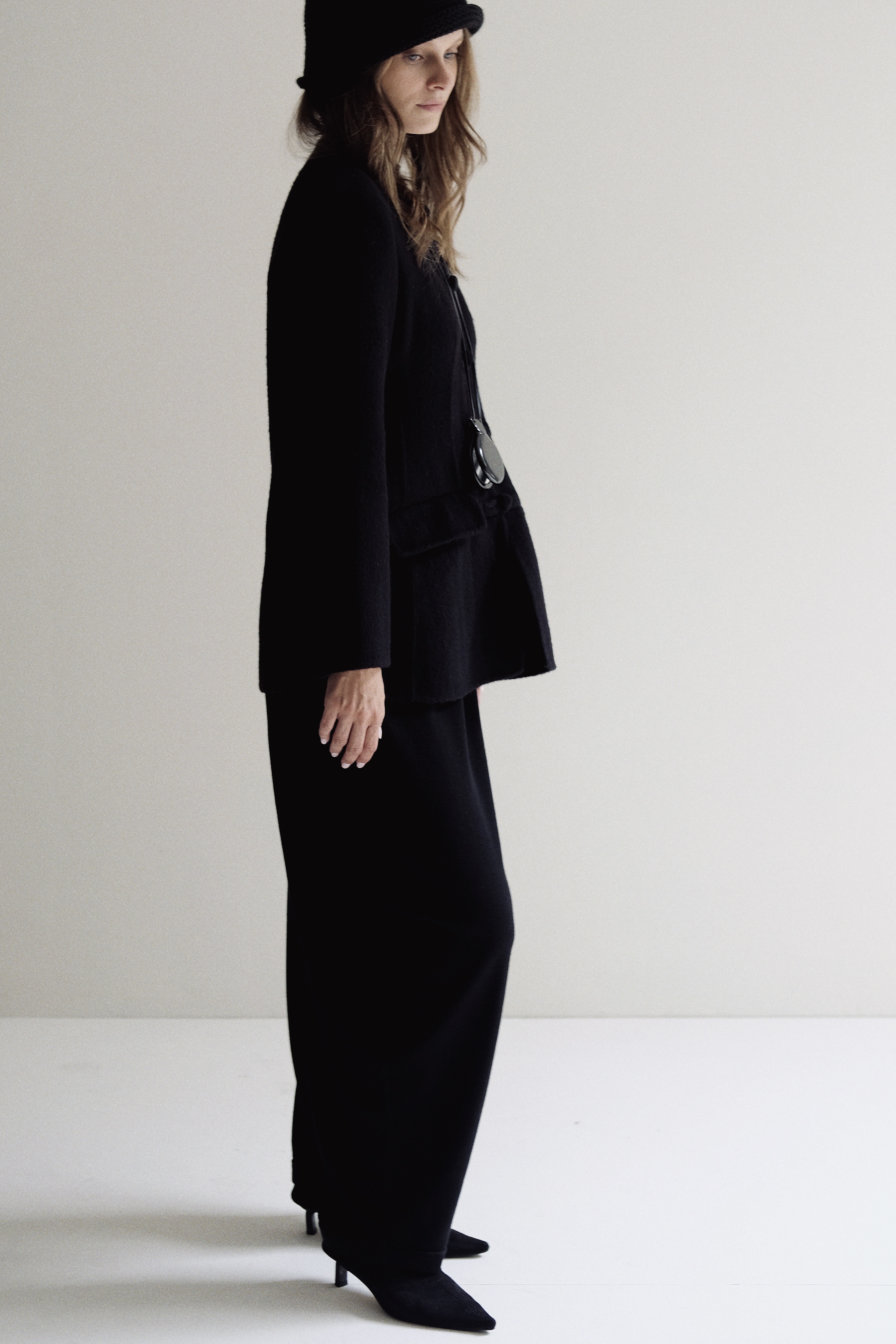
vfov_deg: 32.4
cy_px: 618
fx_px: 2314
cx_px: 404
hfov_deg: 21.9
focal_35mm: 62
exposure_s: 1/80
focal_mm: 35
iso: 320
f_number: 2.2
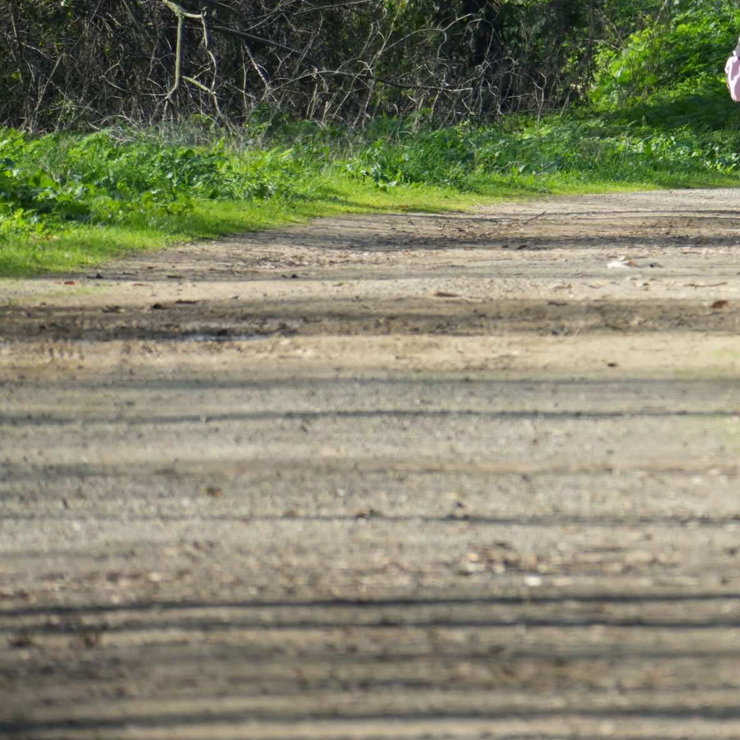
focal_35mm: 929
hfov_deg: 1.9
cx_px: 930
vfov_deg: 1.9
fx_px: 22469
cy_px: 59
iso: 320
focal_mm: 300
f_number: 7.1
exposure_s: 1/320
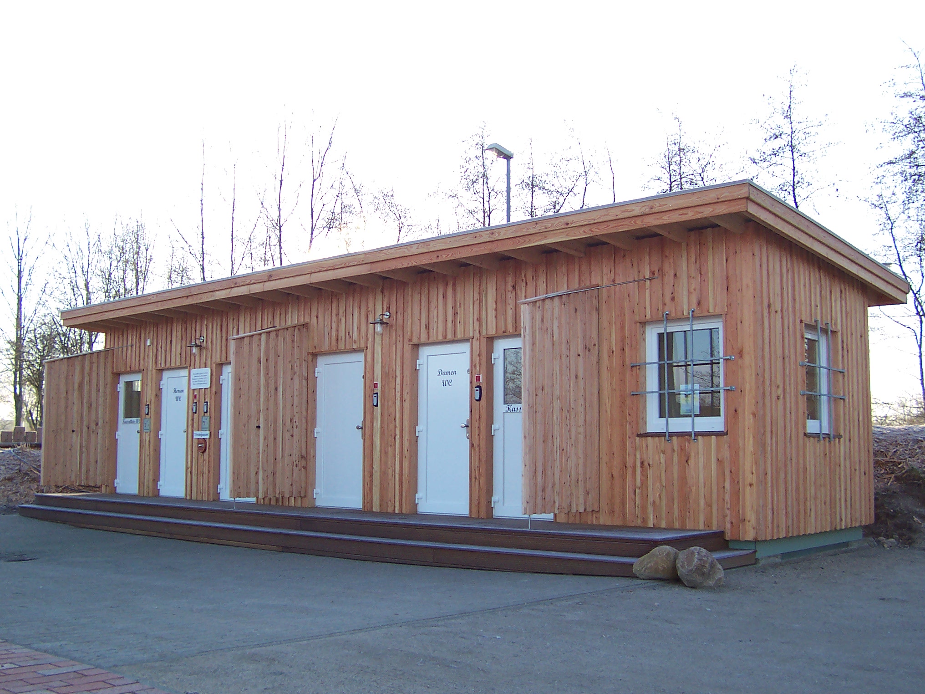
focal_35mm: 35
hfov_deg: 52.6
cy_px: 347
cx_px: 462
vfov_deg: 40.7
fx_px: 935
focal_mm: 5.6
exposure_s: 1/250
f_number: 2.8
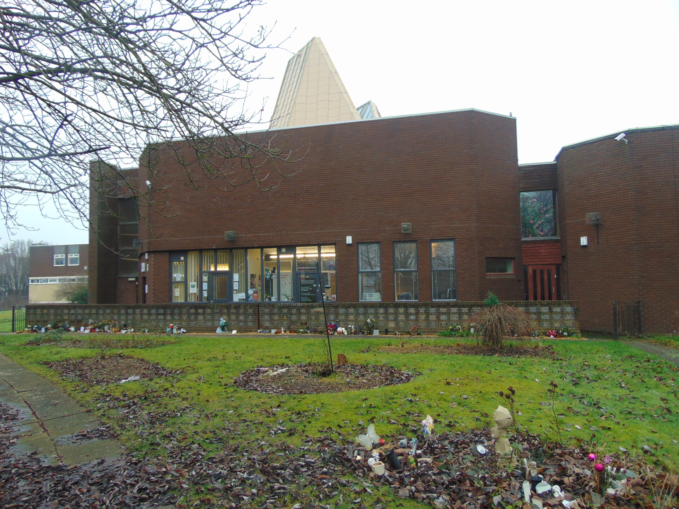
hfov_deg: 69.4
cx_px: 340
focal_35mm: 25
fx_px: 490
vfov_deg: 54.9
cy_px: 254
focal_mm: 4.5
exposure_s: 1/60
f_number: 3
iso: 80
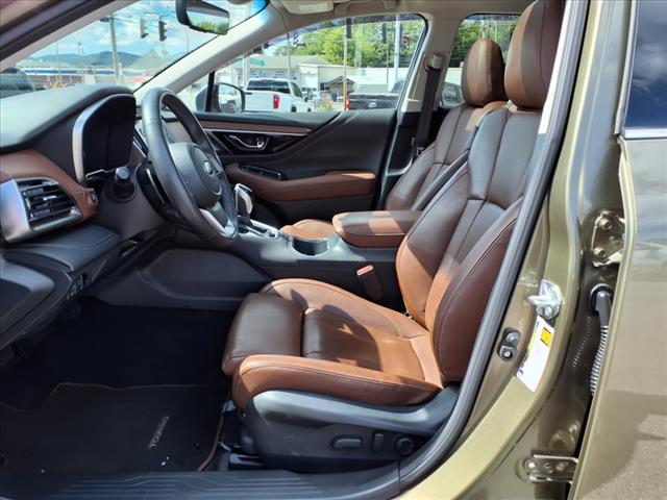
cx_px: 334
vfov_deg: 51.4
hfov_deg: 65.3
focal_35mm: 27
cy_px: 250
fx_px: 520
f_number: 1.9
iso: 40
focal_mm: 3.58
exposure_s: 1/333
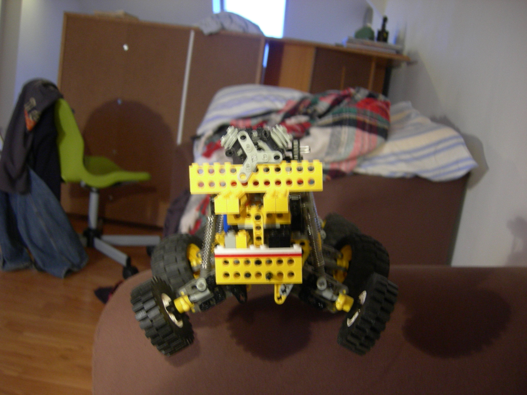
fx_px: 548
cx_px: 264
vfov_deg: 39.7
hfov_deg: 51.4
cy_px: 198
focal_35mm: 36
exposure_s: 1/3.4
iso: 200
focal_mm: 7.5
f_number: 2.7
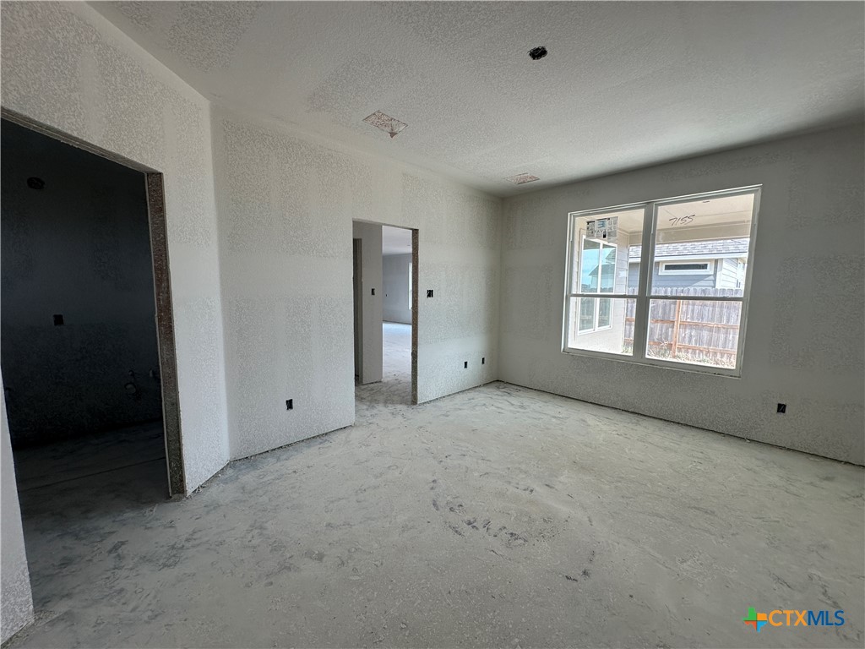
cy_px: 324
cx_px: 432
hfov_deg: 102.1
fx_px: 350
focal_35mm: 14
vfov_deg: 85.7
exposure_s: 1/99
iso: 64
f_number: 2.2
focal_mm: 2.22
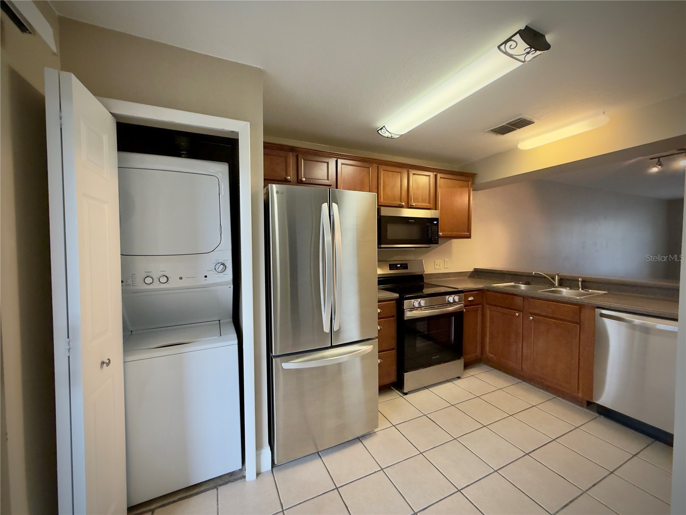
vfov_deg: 85.7
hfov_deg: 102.1
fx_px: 277
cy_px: 258
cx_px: 343
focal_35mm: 14
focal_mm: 2.22
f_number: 2.2
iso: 500
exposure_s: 1/60
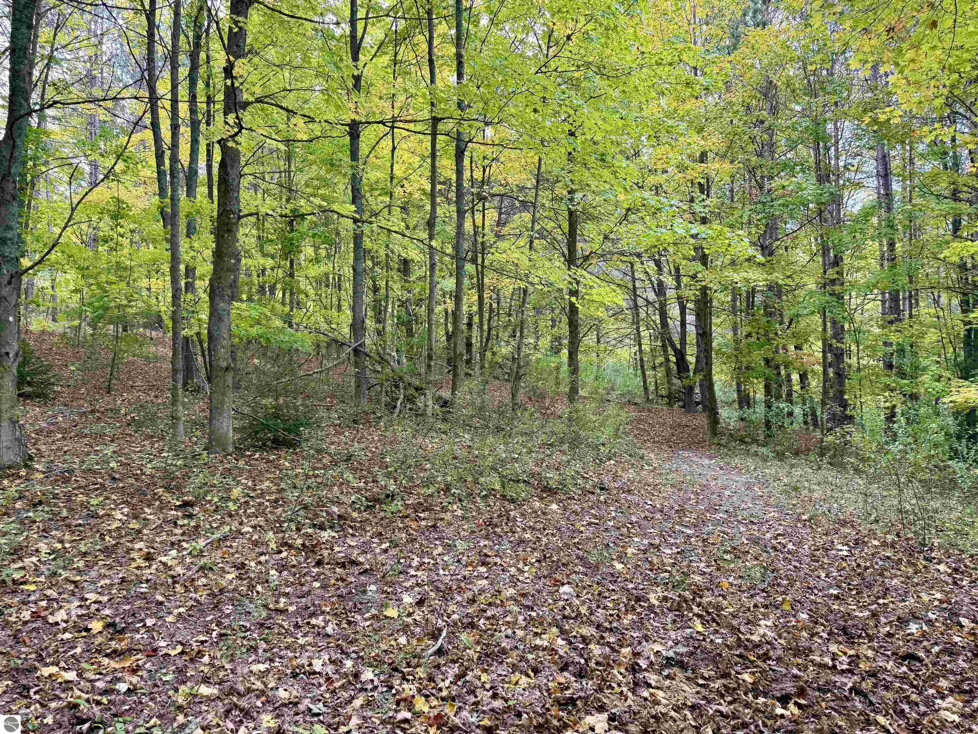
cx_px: 489
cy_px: 367
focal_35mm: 24
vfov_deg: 56.8
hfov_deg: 71.6
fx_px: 678
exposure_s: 1/121
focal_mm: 6.76
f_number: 1.78
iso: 64
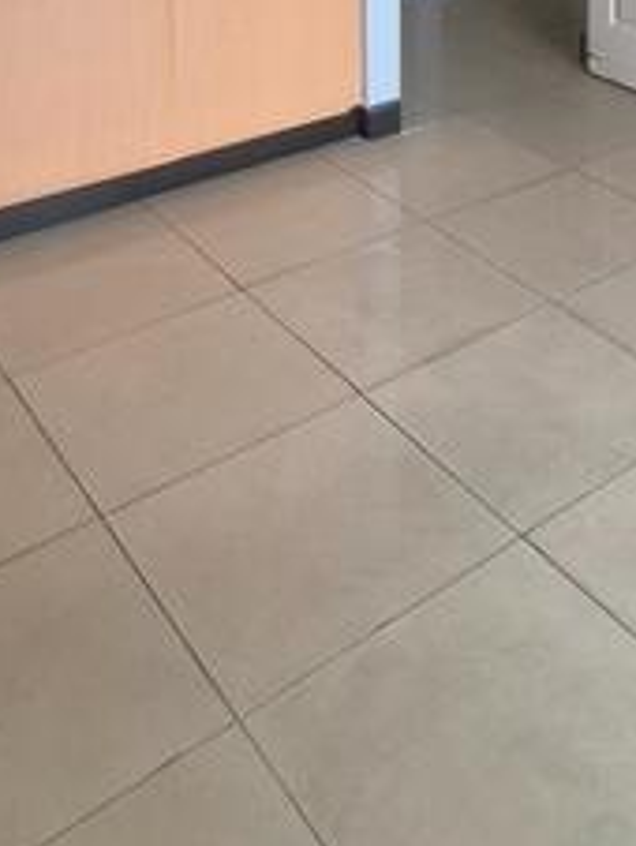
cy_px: -251
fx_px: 1125
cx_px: 565
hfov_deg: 30.3
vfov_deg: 31.7
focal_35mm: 46
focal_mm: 1.74
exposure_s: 1/100
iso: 200
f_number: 2.2
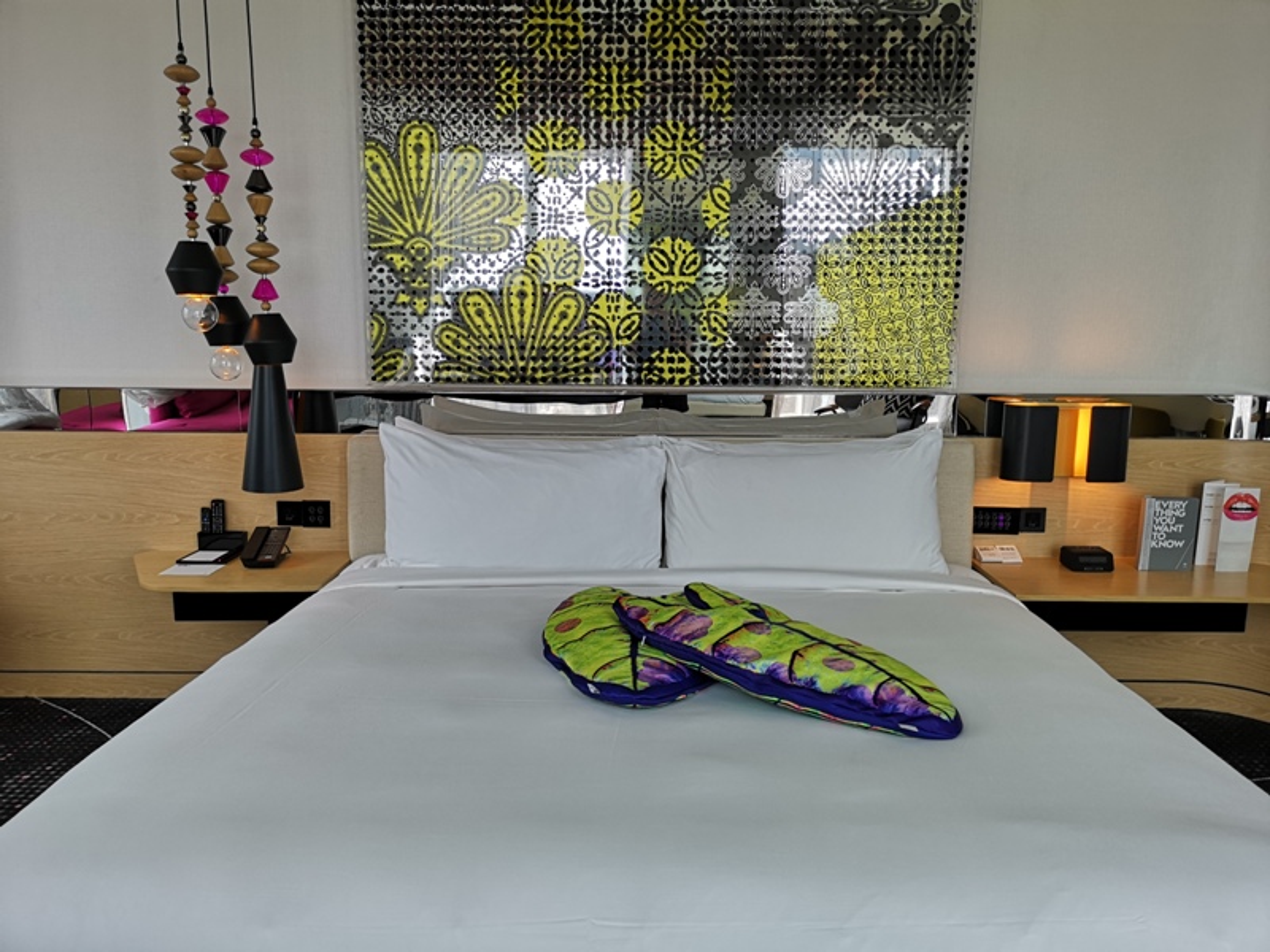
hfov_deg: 65.3
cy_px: 476
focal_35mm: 27
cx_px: 635
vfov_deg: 51.4
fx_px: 991
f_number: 1.8
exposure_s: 1/100
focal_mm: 3.95
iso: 64
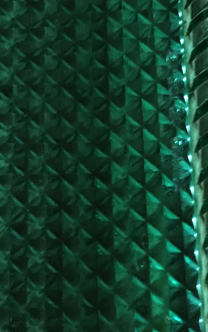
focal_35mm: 94
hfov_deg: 13.9
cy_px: 132
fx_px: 853
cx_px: 67
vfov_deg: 22.1
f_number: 2.2
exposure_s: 1/17
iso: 400
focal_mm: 4.15
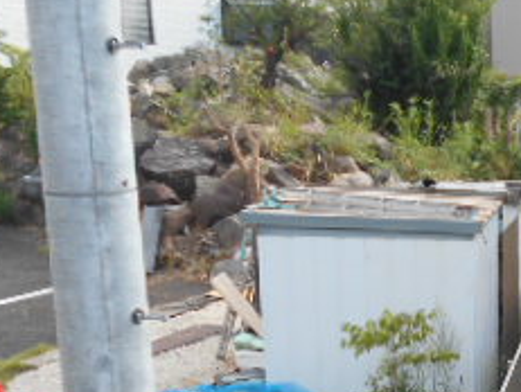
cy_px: 529
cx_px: 580
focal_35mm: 94
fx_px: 1417
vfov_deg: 15.0
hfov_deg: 19.9
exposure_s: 1/160
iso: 80
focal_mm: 5.8
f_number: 3.6
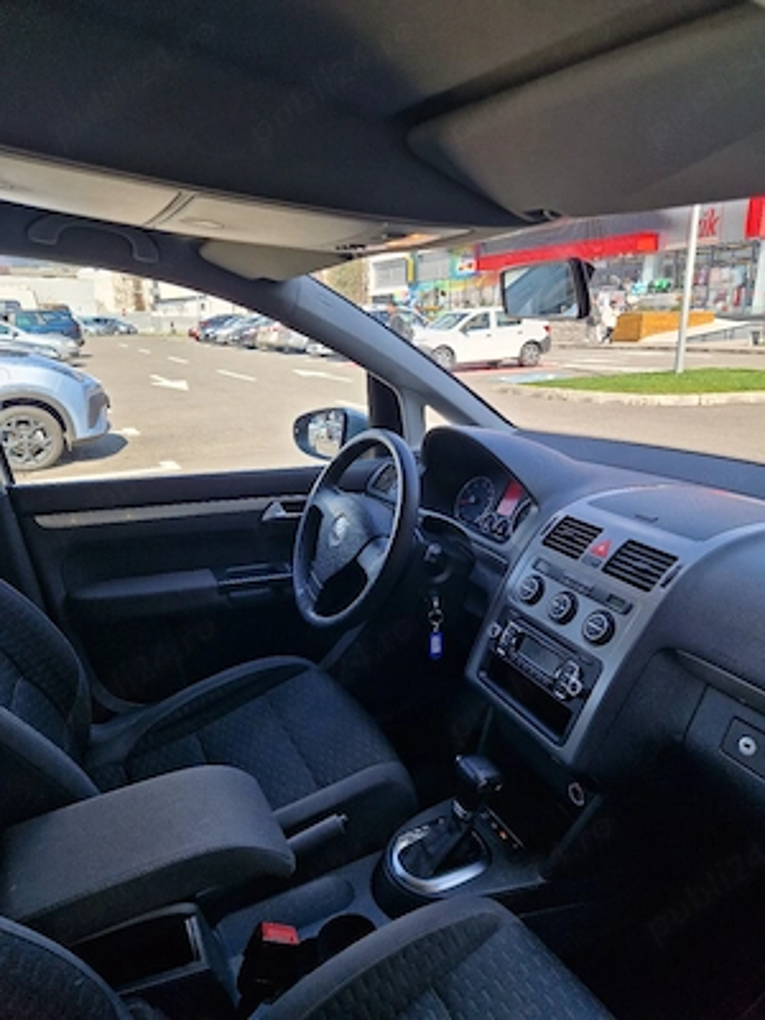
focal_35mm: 23
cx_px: 382
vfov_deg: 73.9
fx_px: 678
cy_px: 510
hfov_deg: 58.9
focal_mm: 5.4
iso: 50
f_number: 1.8
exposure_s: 1/250
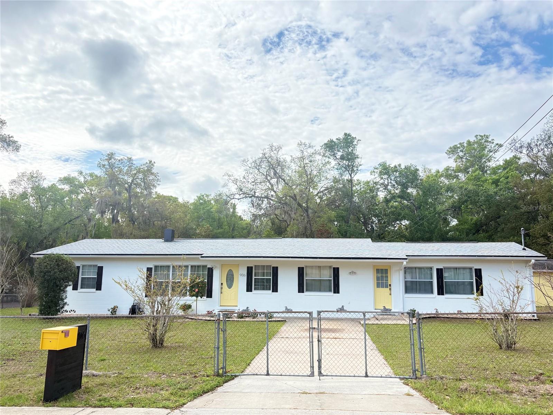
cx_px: 276
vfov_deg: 53.1
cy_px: 208
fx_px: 415
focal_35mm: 26
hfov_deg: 67.3
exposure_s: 1/1550
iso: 64
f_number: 1.6
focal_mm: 5.96
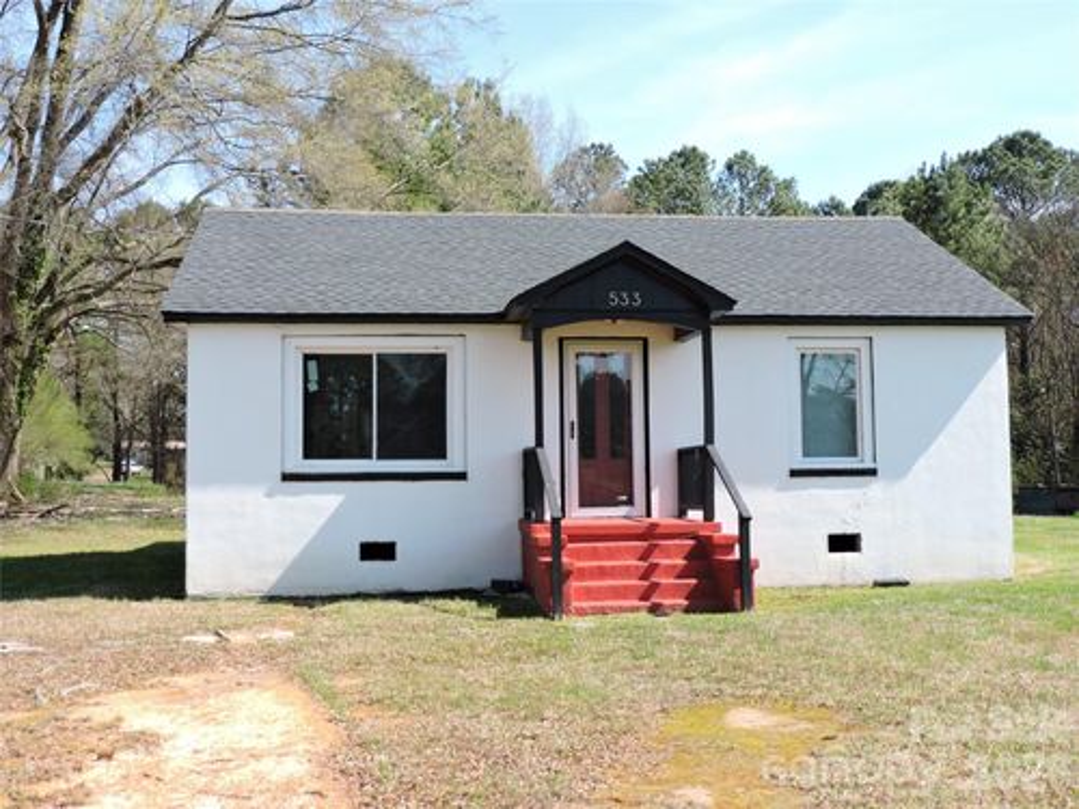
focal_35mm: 43
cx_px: 540
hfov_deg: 43.9
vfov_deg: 33.6
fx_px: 1340
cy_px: 404
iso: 100
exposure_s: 1/400
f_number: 3.4
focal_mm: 7.7
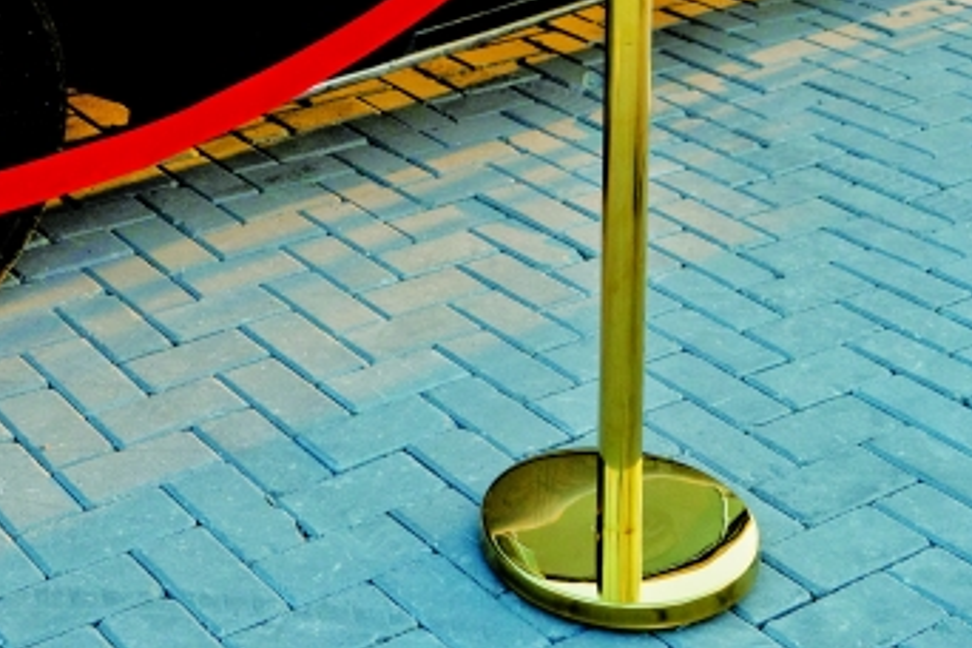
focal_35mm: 73
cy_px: -281
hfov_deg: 27.4
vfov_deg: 17.1
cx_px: 267
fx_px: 1971
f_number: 6.3
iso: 400
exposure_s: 1/250
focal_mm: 25
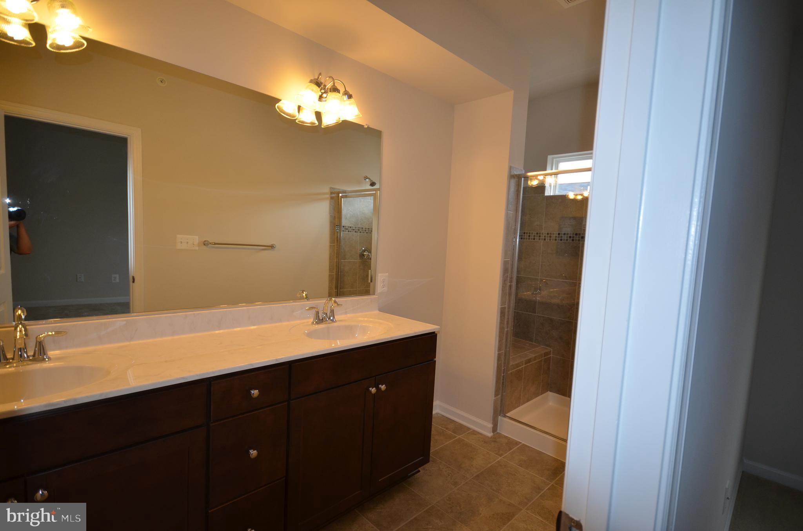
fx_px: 384
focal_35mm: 17
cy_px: 266
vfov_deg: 69.4
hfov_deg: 92.6
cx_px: 402
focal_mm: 11.5
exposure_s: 1/125
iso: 400
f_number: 4.2
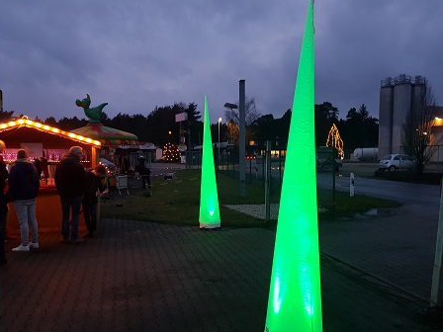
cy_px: 184
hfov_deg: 61.7
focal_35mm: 29
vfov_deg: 48.1
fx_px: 371
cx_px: 225
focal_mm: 4.2
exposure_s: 1/14
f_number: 1.7
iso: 200
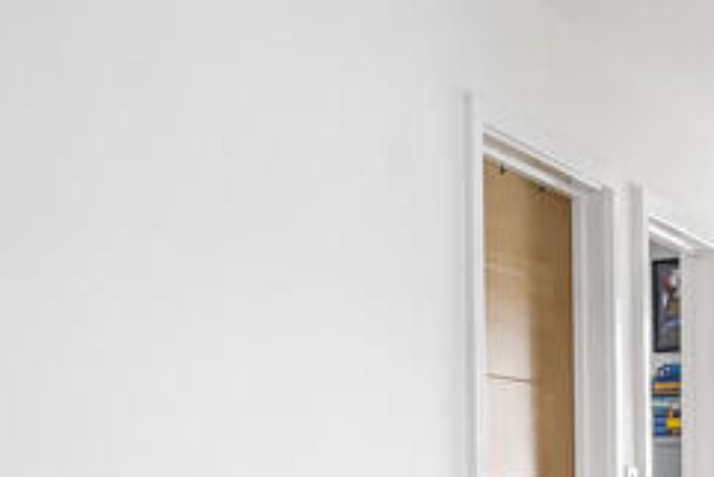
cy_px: 458
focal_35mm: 68
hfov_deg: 28.6
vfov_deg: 19.6
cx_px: 625
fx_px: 1349
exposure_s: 1/5
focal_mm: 16
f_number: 8
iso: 200
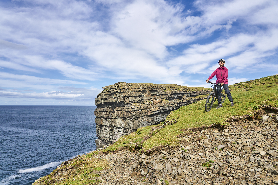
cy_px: 92
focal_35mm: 24
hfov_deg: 73.7
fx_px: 185
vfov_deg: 53.1
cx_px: 139
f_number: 8
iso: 100
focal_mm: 24
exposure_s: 1/400
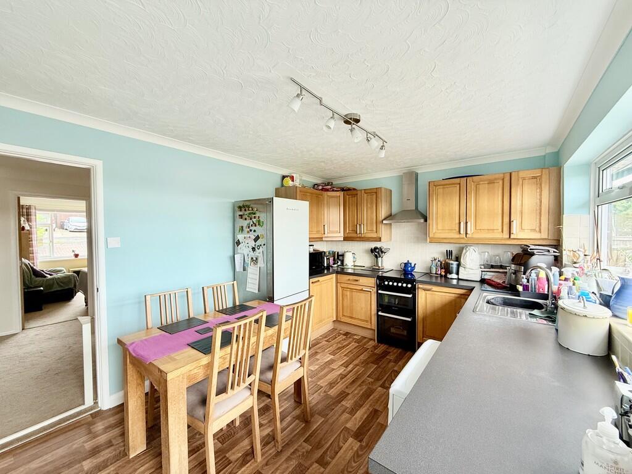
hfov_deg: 102.1
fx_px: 256
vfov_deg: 85.7
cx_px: 316
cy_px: 237
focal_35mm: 14
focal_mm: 2.22
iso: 125
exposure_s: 1/99
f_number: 2.2
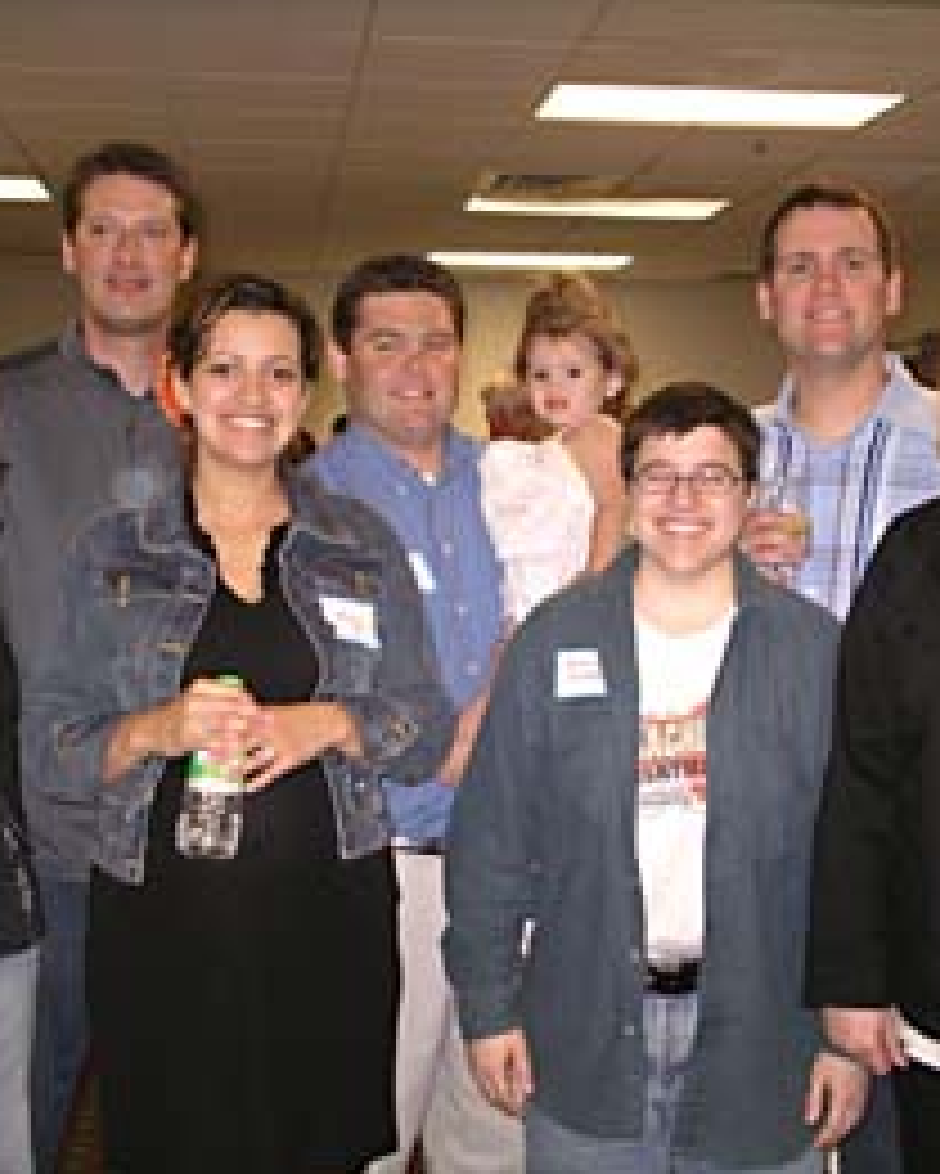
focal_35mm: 59
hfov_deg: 25.8
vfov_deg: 31.9
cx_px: 486
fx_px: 2051
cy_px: 587
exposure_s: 1/42
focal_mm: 9.3
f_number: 3
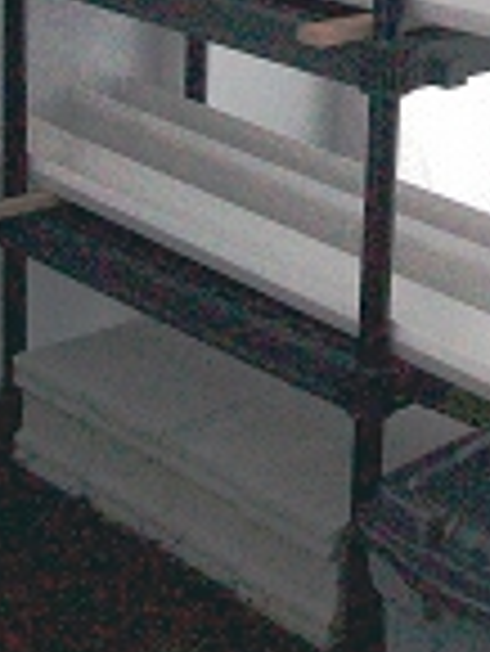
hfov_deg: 15.5
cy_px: -76
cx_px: 494
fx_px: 1772
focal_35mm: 94
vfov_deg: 19.9
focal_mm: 5.7
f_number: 2.8
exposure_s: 1/128
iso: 316
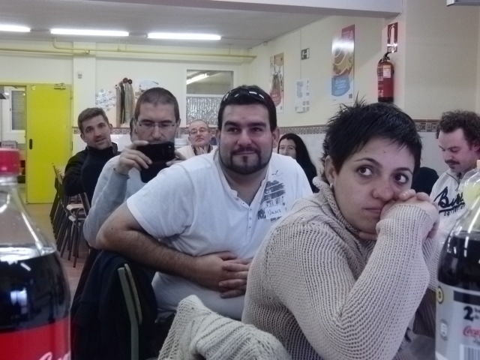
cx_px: 240
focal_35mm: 48
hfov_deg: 39.7
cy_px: 180
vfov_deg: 30.3
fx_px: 666
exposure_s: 1/60
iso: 640
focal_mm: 8.4
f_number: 4
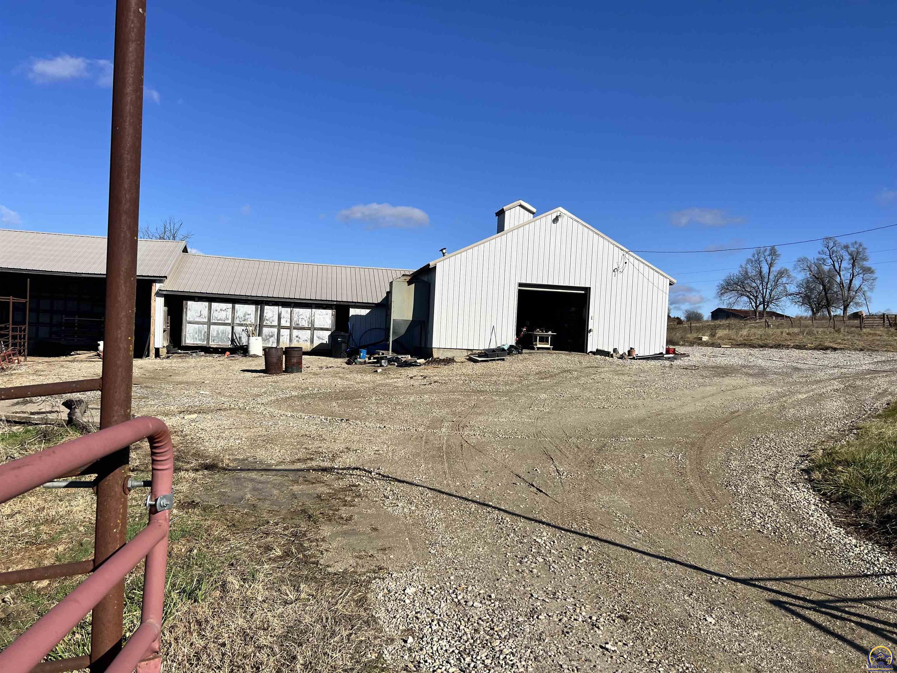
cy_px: 336
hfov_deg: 67.3
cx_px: 448
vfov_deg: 53.1
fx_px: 674
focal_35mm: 26
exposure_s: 1/6579
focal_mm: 5.7
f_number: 1.5
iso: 50
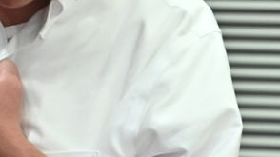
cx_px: -27
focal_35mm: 623
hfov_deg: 3.5
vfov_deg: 1.9
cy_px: -14
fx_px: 4623
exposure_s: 1/160
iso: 2000
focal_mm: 125
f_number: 5.6
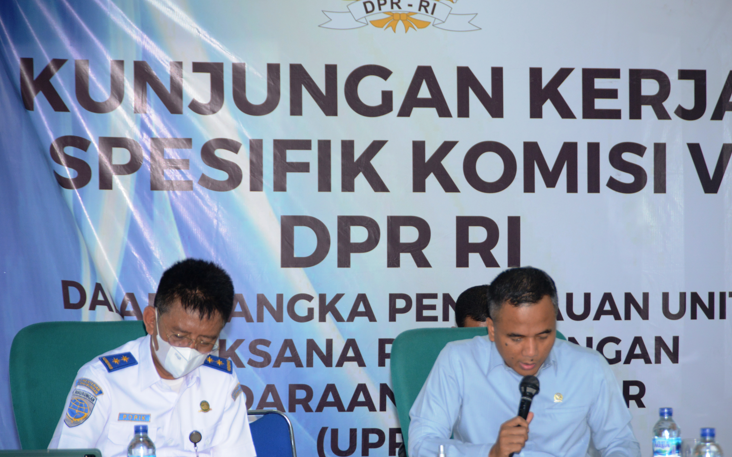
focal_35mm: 137
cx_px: 390
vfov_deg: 9.6
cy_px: 257
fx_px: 2733
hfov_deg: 15.3
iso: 1600
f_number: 5.6
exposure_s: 1/100
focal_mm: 120
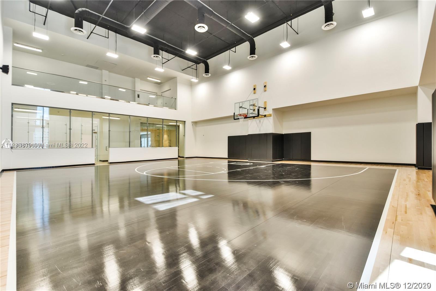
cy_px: 146
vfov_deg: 77.3
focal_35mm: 15
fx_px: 182
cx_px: 218
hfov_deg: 100.4
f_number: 4.5
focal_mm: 10
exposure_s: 1/40
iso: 250
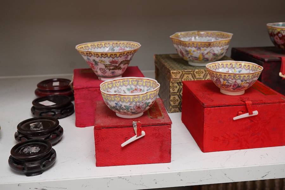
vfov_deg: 29.9
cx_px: 142
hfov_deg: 43.6
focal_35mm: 45
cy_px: 95
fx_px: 356
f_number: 9
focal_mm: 30
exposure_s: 1/125
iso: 1250
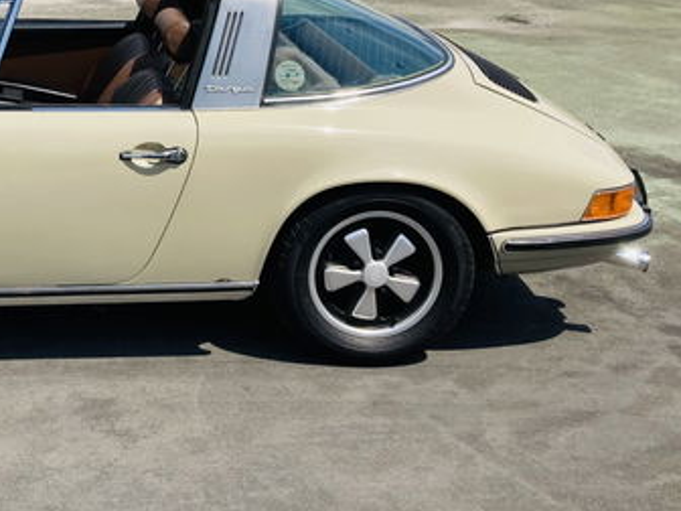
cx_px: 32
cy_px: 45
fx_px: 1259
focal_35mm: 64
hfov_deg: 28.7
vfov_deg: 22.3
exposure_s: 1/2703
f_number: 1.8
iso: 20
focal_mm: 3.99
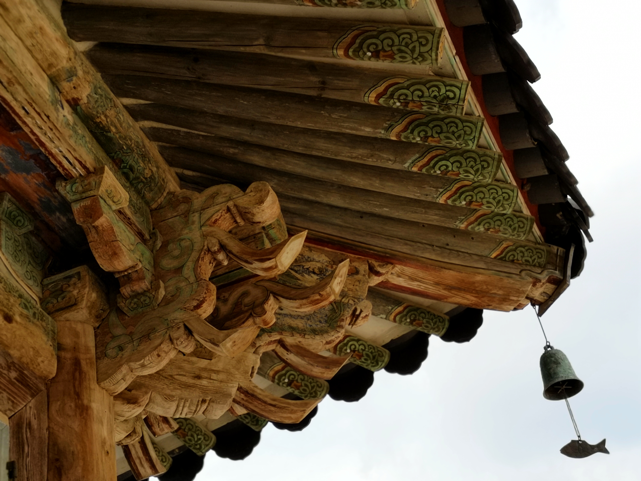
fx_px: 1000
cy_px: 240
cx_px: 320
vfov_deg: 27.0
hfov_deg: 35.5
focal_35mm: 54
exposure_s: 1/1634
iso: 50
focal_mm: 3.95
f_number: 4
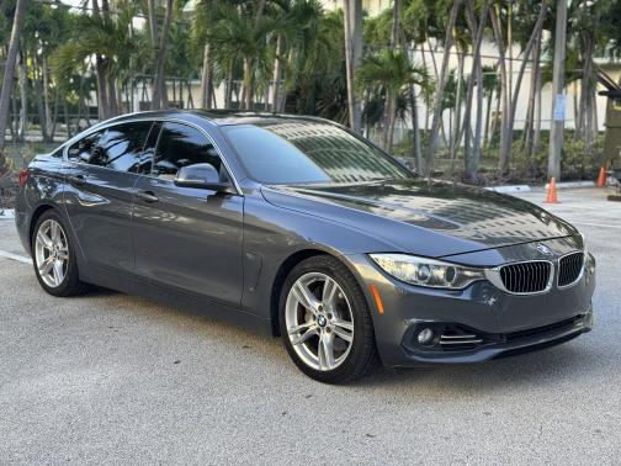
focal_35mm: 48
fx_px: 861
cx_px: 310
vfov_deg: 30.3
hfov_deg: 39.7
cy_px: 233
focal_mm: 6.76
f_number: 1.78
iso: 64
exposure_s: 1/305
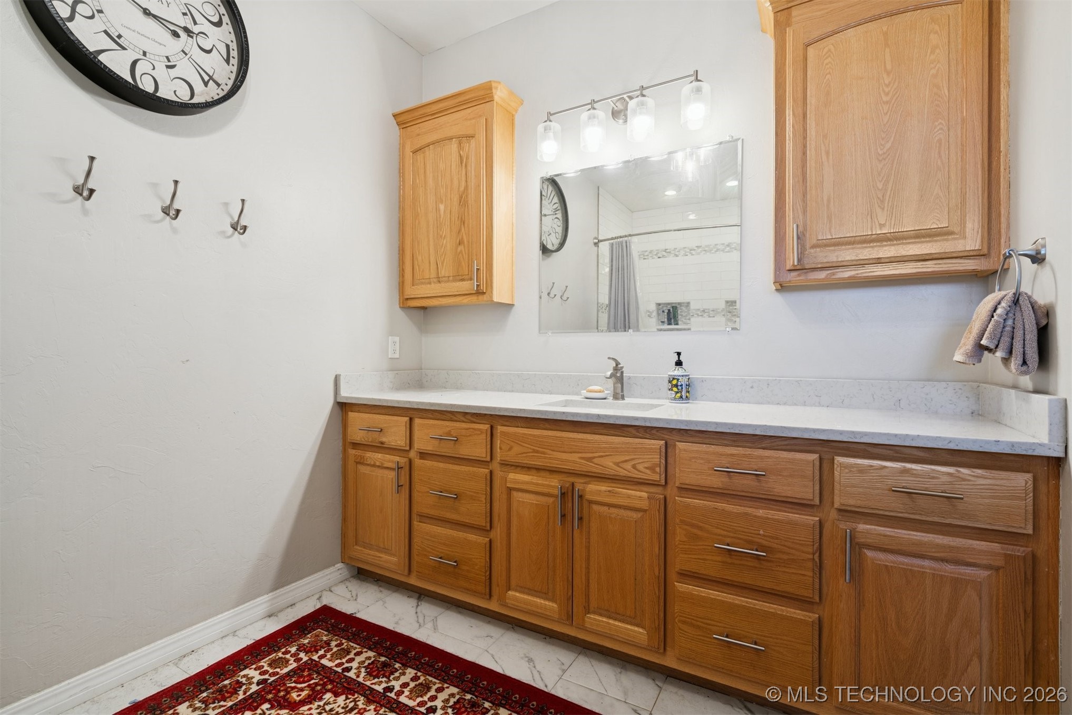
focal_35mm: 16
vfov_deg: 73.8
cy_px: 358
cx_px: 536
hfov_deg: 96.7
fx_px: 476
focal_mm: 16
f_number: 7.1
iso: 200
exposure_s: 1/20
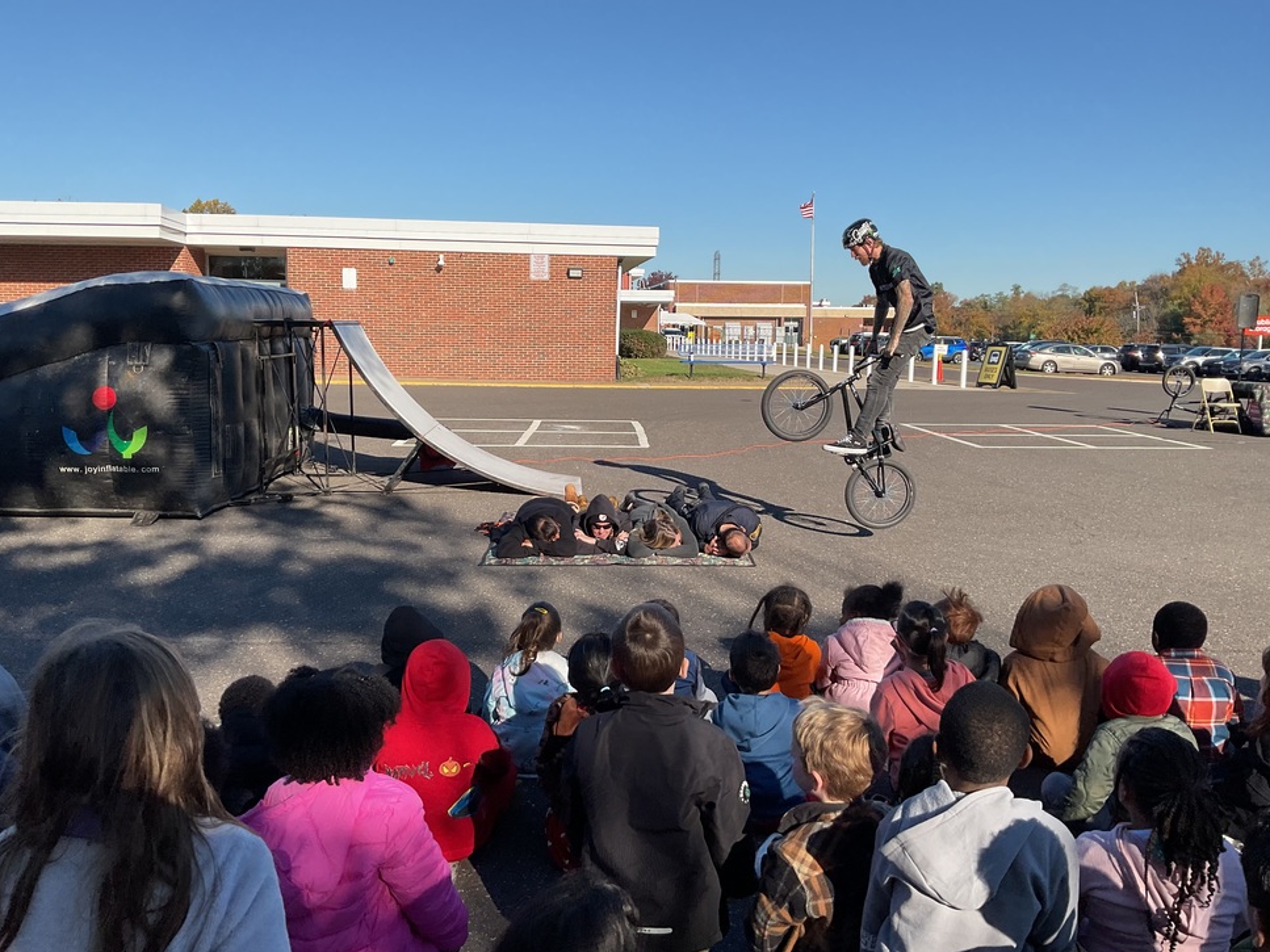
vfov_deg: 46.8
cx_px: 636
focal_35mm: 30
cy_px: 469
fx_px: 1101
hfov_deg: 60.0
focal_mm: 3
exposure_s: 1/1577
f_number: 1.8
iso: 16
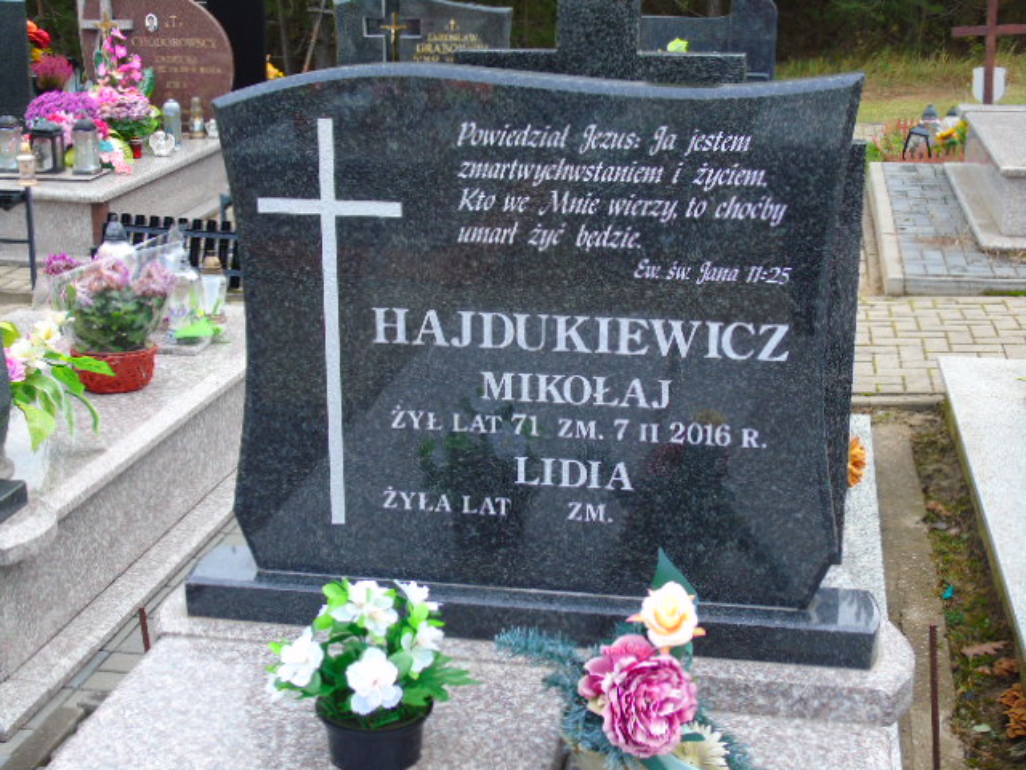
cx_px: 513
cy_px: 385
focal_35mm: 54
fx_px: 1601
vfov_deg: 27.0
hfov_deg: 35.5
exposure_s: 1/30
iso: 100
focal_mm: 9.6
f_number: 4.3
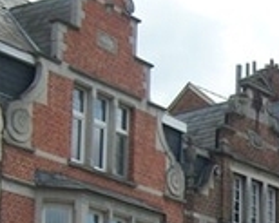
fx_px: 1007
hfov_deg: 14.6
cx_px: 433
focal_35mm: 122
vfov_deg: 12.0
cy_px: 335
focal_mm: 5.7
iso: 80
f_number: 8.8
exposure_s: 1/125
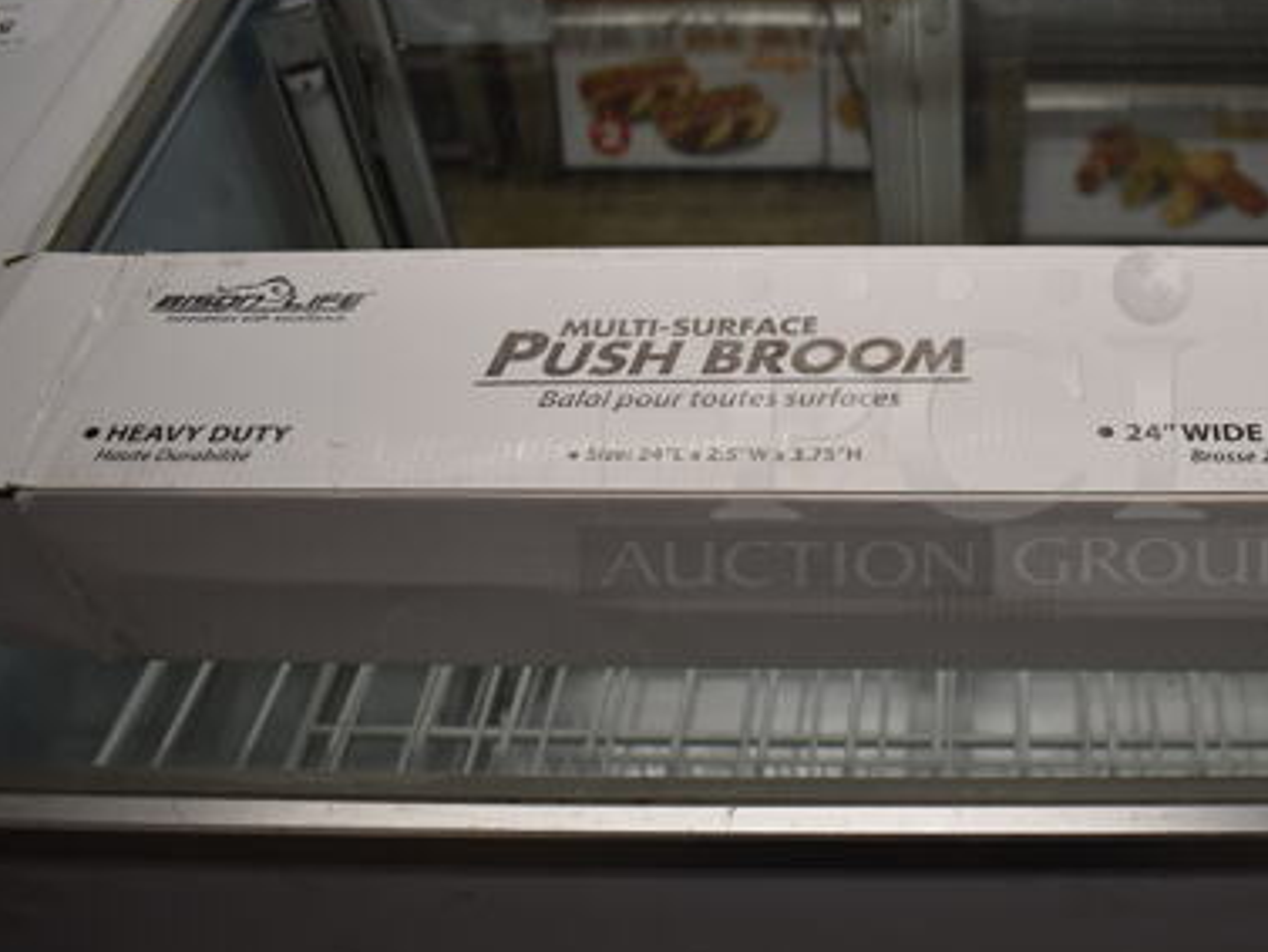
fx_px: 1539
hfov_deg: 43.3
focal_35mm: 42
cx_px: 955
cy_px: 420
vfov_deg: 34.3
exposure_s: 1/250
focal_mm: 18
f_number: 3.5
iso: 500
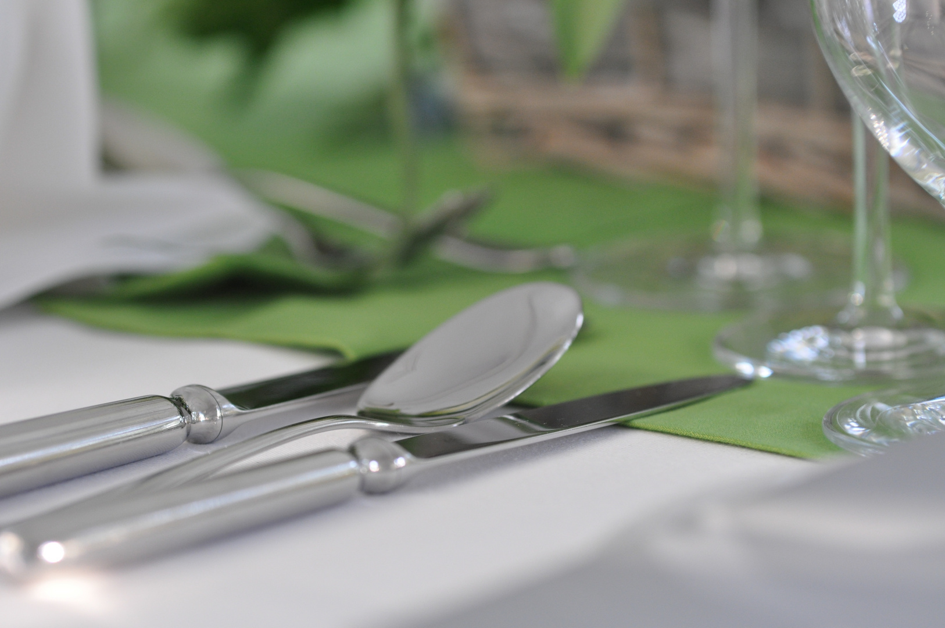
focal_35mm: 105
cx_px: 472
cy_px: 314
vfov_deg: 13.0
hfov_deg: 19.5
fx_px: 2753
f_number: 4
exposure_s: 1/250
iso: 800
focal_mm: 70
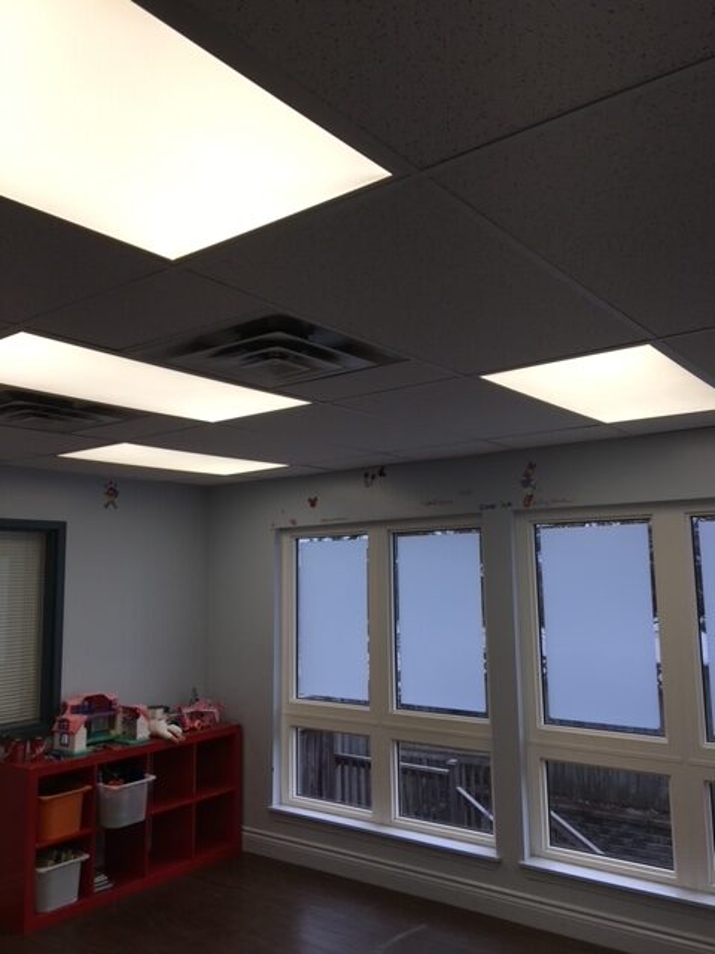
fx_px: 799
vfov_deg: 61.7
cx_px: 358
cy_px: 477
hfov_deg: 48.2
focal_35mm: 29
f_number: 2.2
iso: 25
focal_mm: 4.15
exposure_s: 1/149
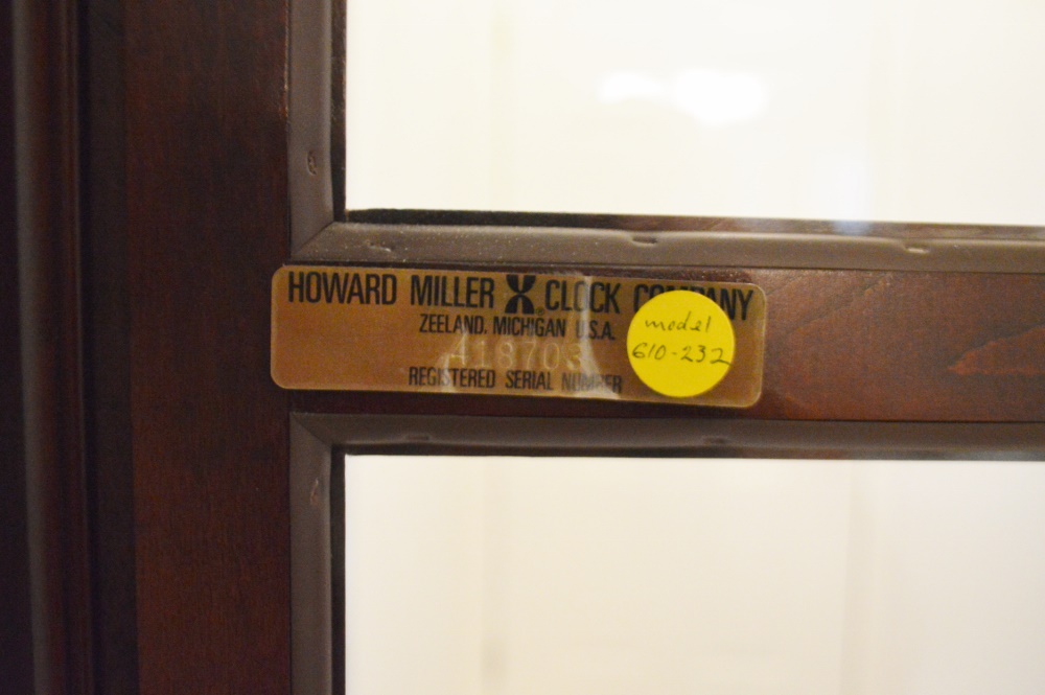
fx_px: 1131
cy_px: 348
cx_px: 522
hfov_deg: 49.6
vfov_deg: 34.2
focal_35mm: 39
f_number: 4.2
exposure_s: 1/60
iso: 2500
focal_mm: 26
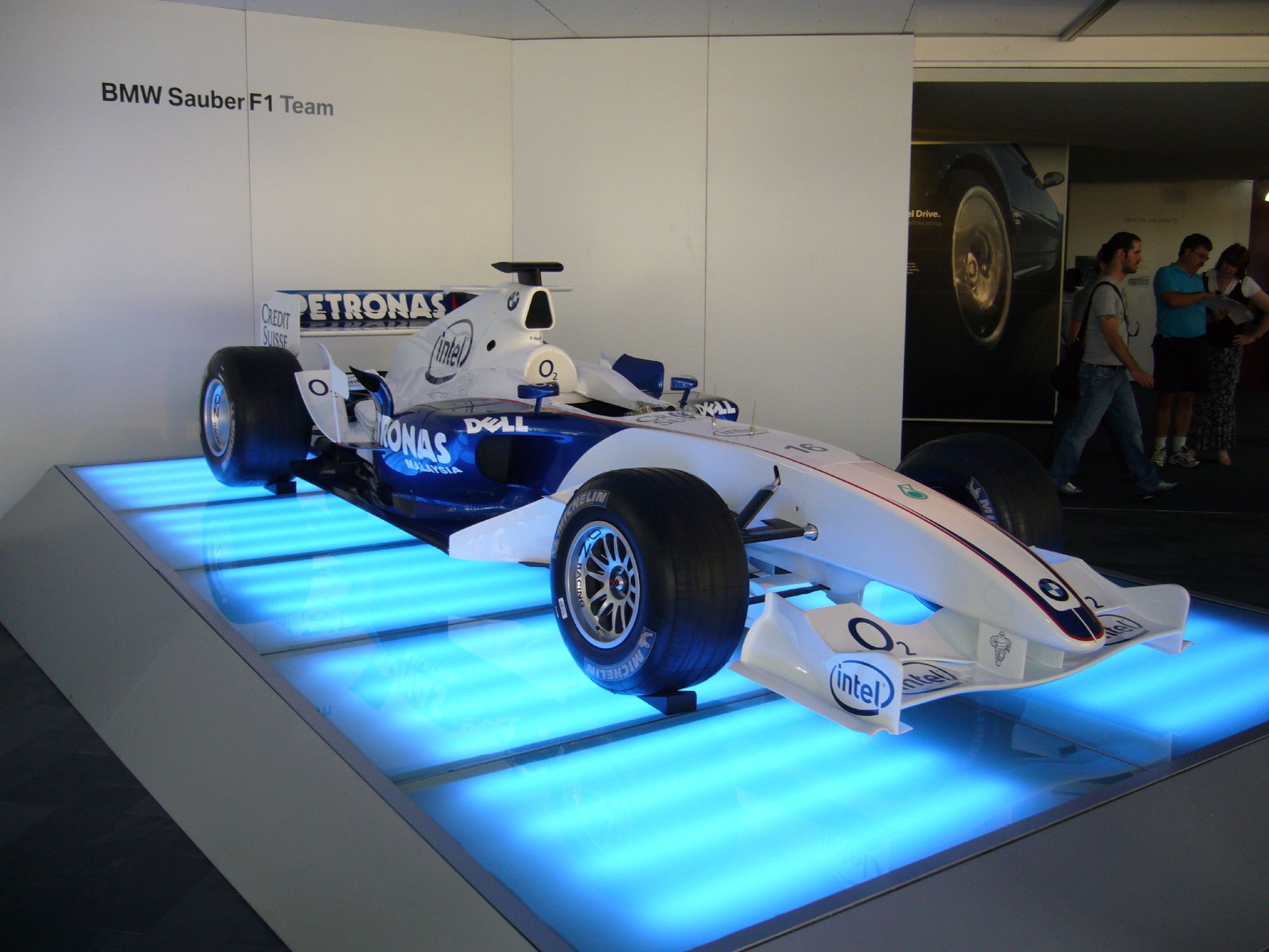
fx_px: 1283
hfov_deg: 52.6
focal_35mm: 35
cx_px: 634
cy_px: 476
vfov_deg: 40.7
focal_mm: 5.8
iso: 80
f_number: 2.8
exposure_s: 1/125
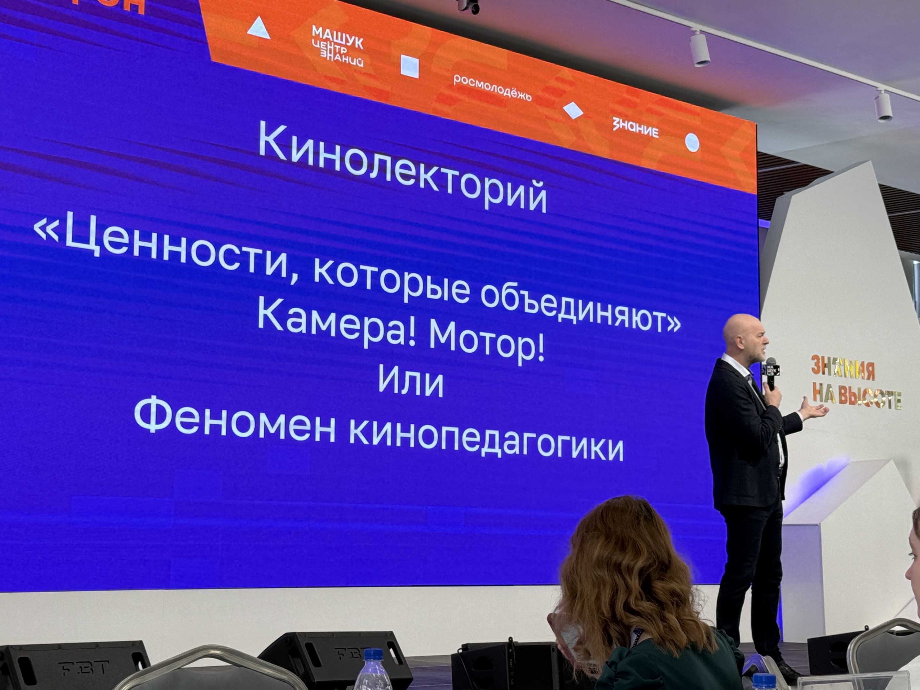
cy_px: 281
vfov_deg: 21.6
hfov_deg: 28.6
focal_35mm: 68
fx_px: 1807
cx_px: 446
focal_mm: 6.76
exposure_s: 1/120
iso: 80
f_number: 1.78
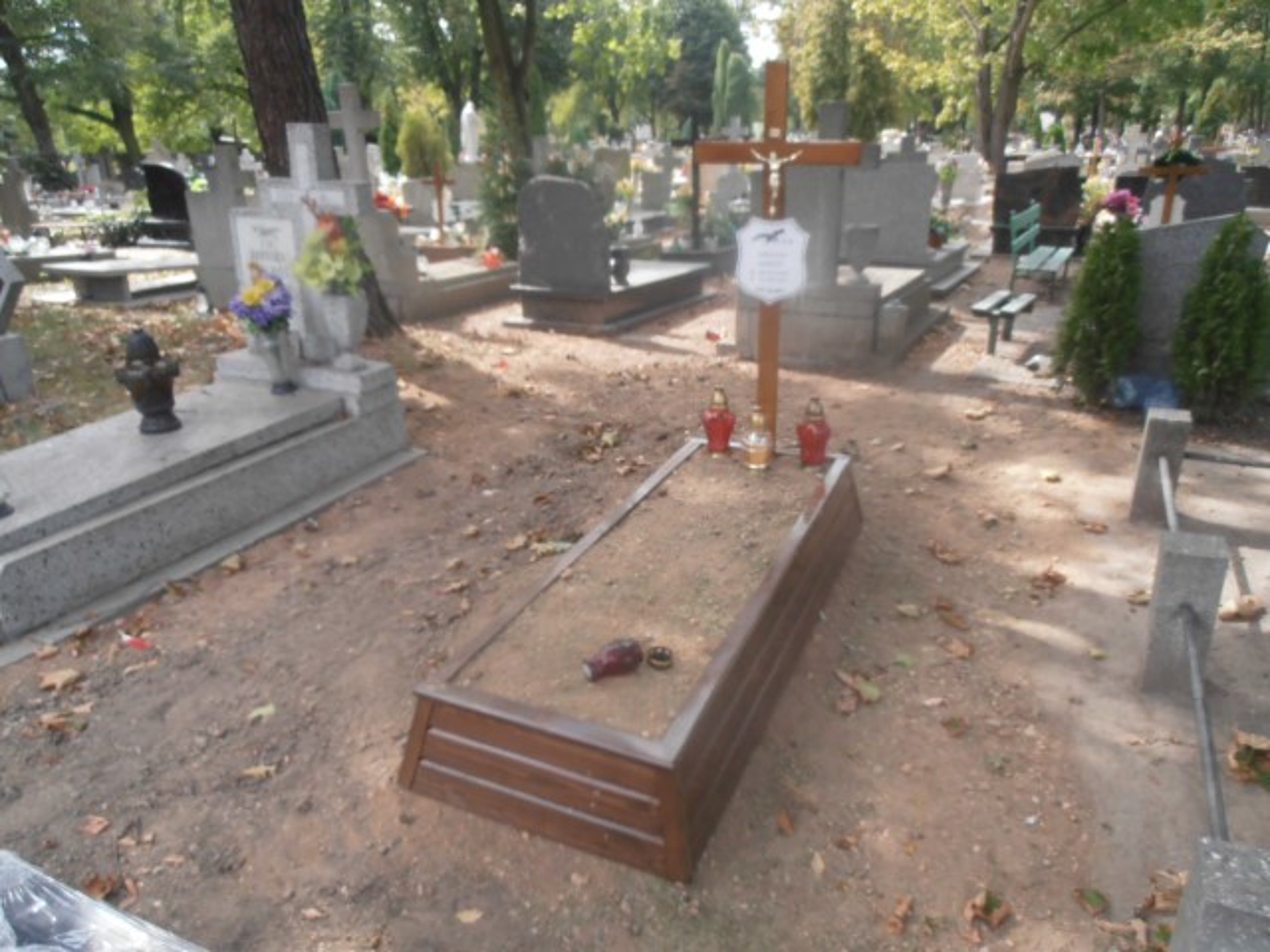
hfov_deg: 71.6
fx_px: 881
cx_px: 635
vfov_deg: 56.8
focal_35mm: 24
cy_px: 476
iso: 80
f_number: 3
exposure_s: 1/160
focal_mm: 4.2
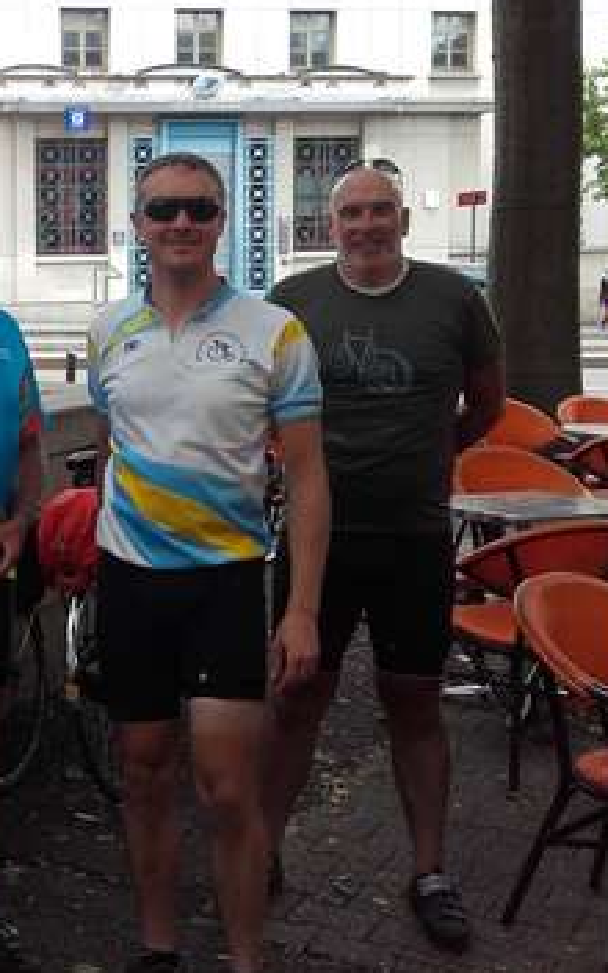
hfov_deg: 22.1
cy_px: 390
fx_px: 1485
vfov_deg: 36.1
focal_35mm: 56
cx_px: -36
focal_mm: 3.31
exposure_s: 1/150
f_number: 2.2
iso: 50
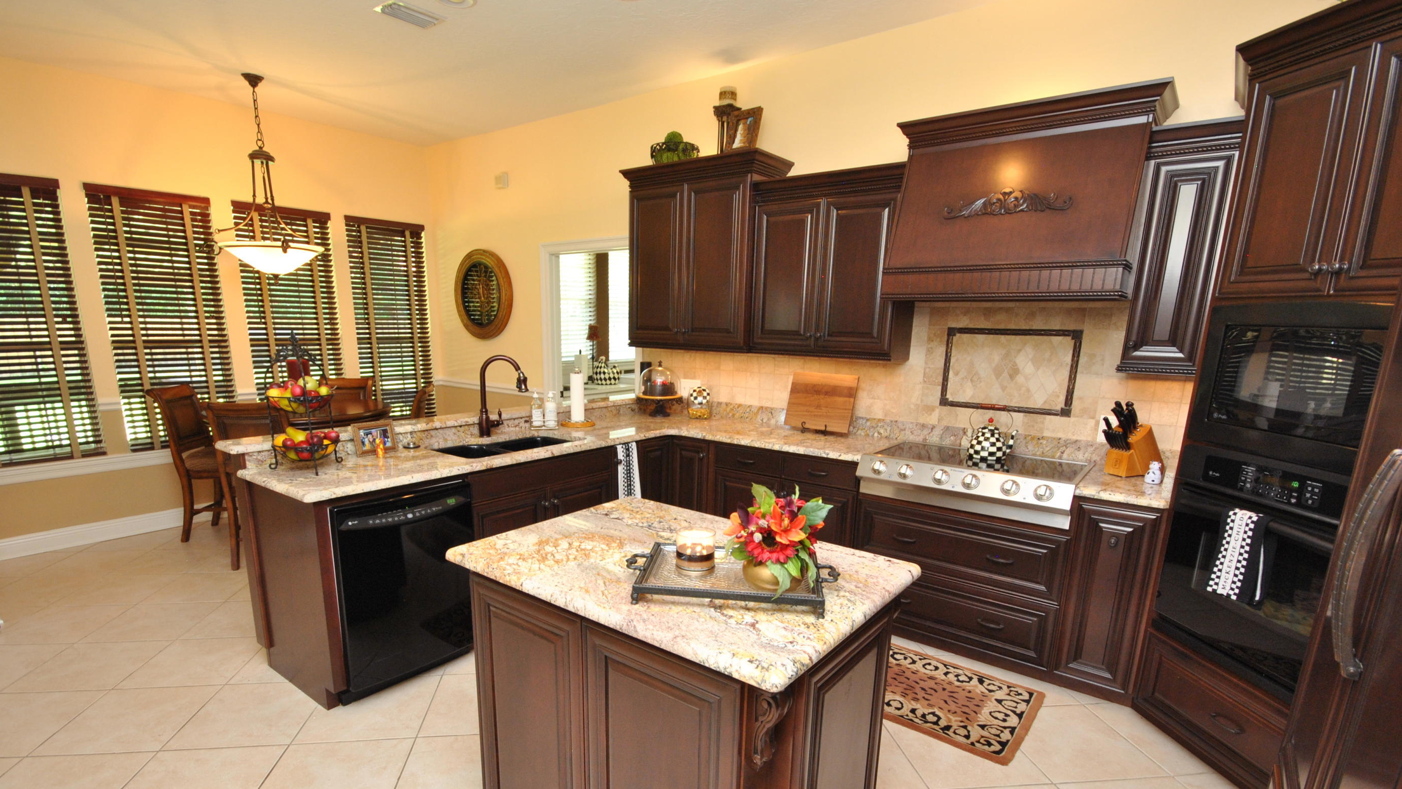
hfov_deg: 95.8
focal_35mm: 17
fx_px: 632
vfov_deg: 63.2
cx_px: 666
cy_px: 481
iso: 400
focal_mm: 10
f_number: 7.1
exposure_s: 1/8
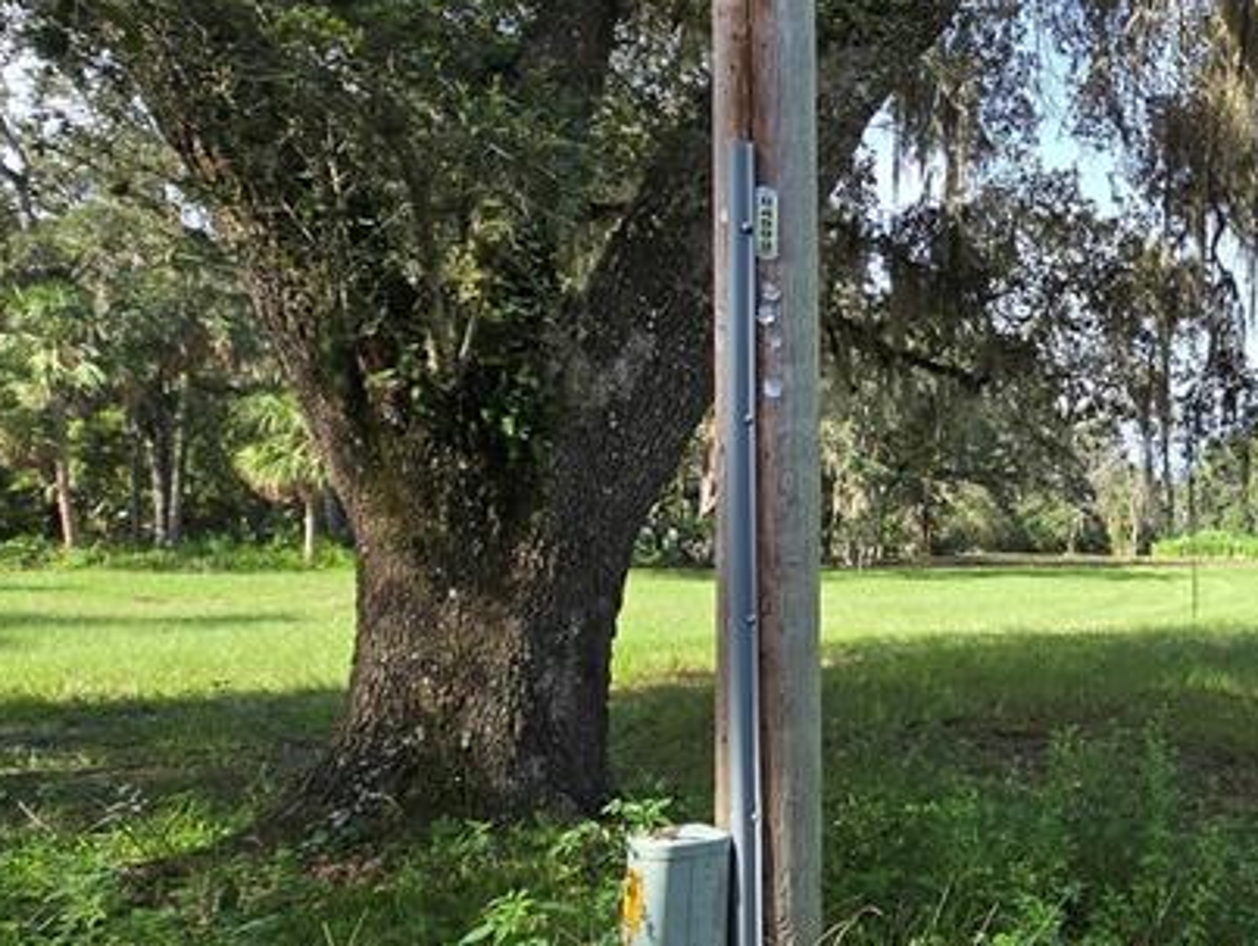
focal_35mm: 33
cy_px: 568
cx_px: 1280
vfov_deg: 42.8
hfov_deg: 45.8
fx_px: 1200
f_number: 2.2
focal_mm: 2.2
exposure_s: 1/750
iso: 50
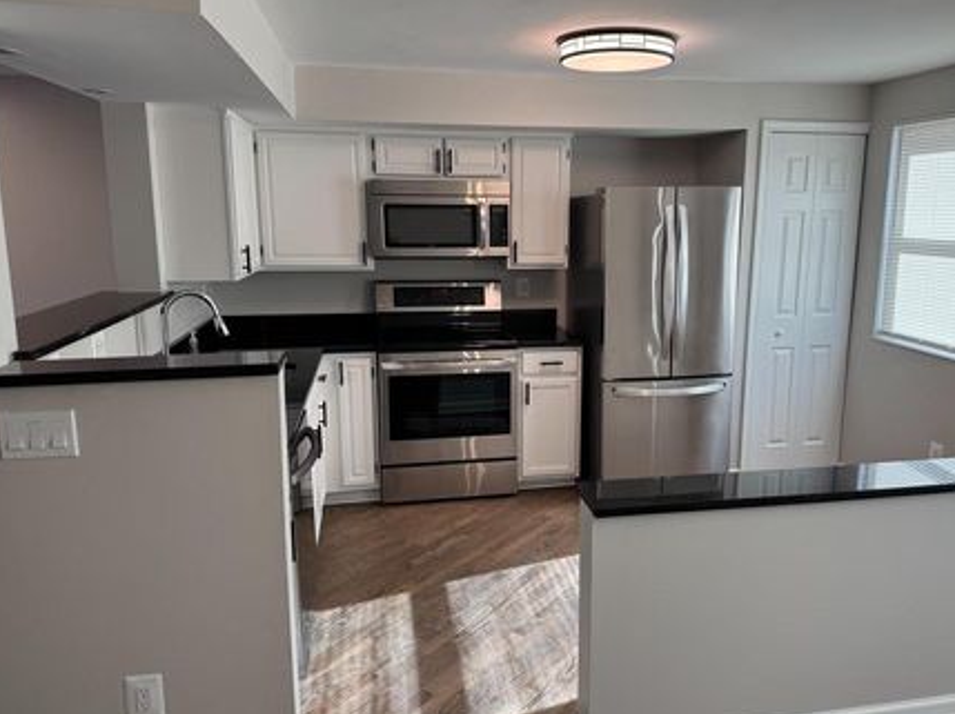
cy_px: 359
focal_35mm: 28
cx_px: 532
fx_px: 772
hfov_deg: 63.3
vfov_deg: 49.7
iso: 50
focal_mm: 6.76
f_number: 1.78
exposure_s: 1/120
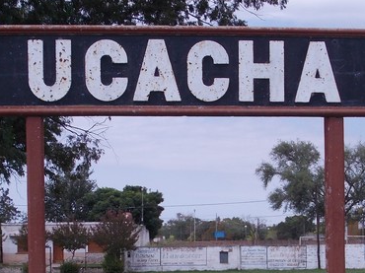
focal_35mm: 89
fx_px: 938
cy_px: 249
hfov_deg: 22.0
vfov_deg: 16.3
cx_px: 201
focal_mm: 6.1
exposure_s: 1/250
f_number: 6.5
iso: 80
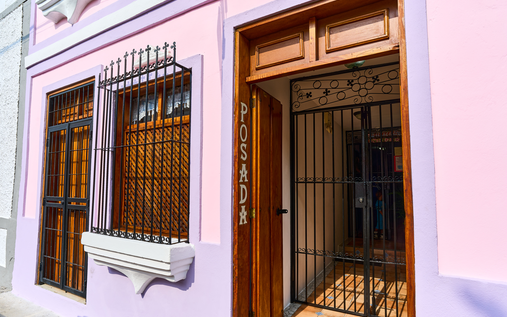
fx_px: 290
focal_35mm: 21
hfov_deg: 82.3
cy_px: 169
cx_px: 253
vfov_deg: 57.2
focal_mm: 20
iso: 100
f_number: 11
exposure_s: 1/200
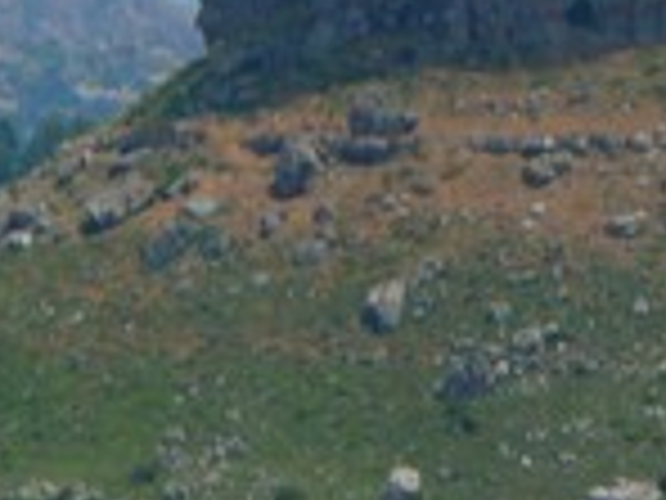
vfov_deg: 0.7
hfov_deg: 0.9
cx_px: 306
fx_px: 41000
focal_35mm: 2131
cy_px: -455
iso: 100
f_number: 5.6
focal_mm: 88.8
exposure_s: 1/200
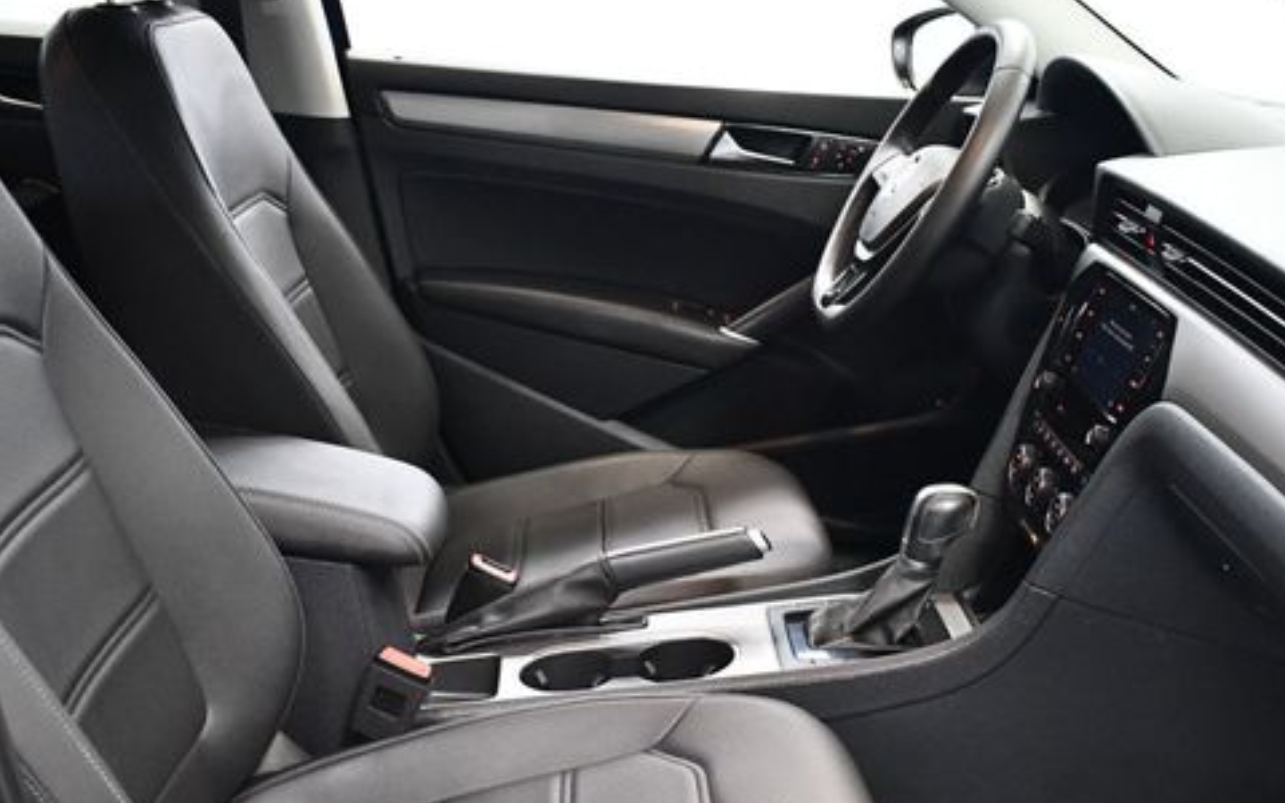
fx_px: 1716
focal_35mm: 49
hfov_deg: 41.1
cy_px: 554
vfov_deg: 26.2
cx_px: 640
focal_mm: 18
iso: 3200
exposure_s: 1/80
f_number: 3.5
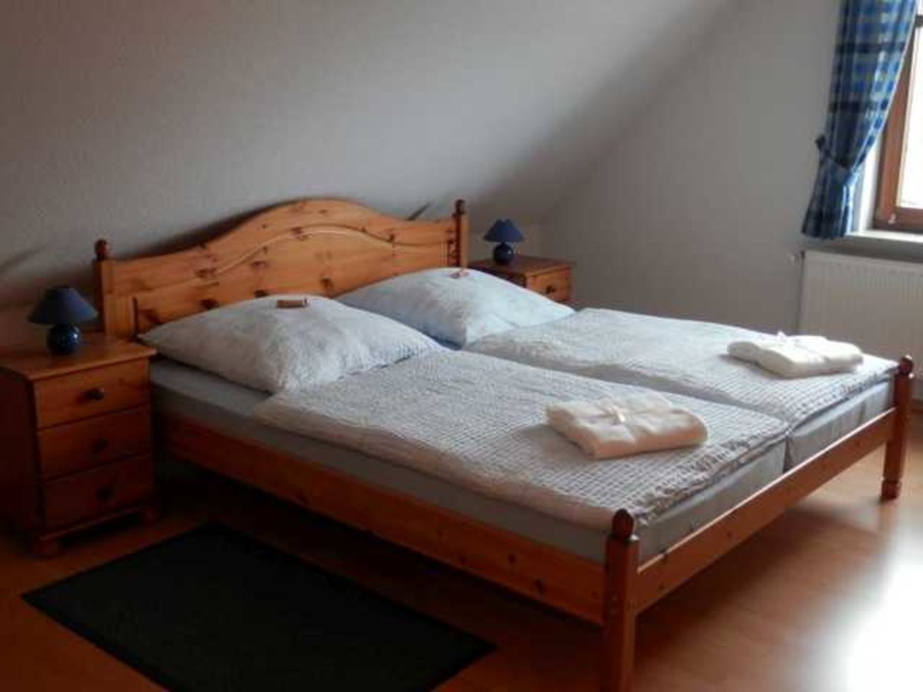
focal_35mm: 37
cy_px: 346
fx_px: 987
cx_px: 462
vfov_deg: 38.7
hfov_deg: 50.1
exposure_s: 1/10
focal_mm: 6.6
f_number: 3.6
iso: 200
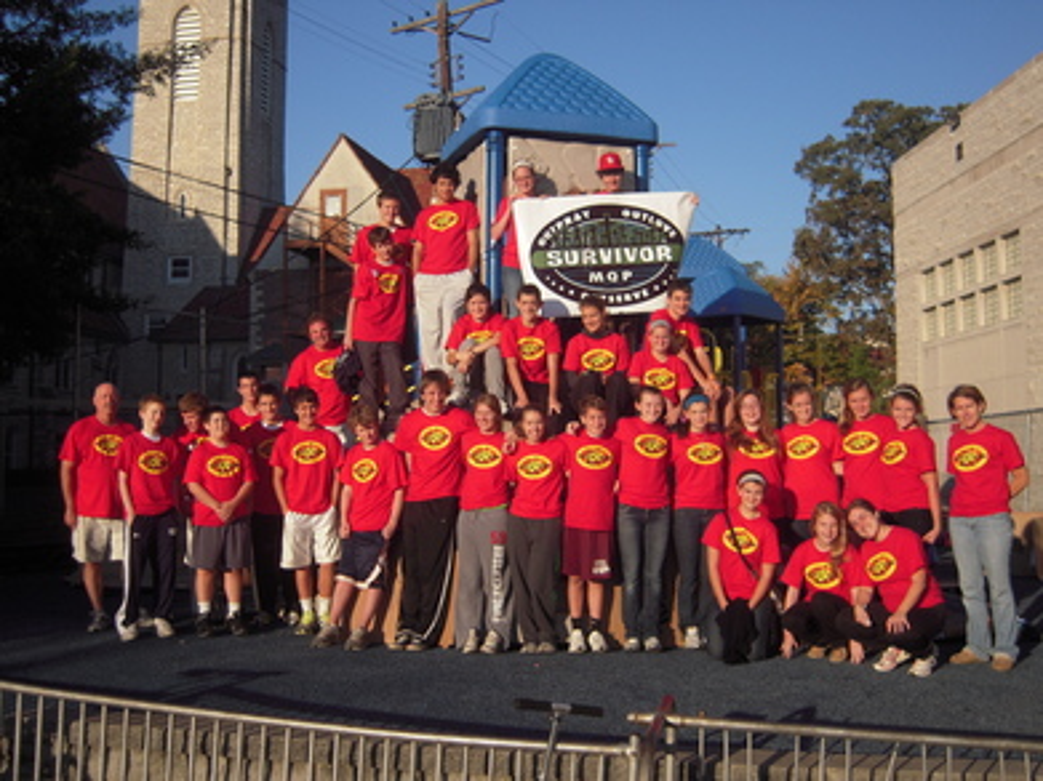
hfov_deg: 45.8
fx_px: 1235
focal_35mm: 41
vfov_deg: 35.1
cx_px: 522
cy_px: 390
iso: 100
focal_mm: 7.3
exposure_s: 1/320
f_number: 6.4
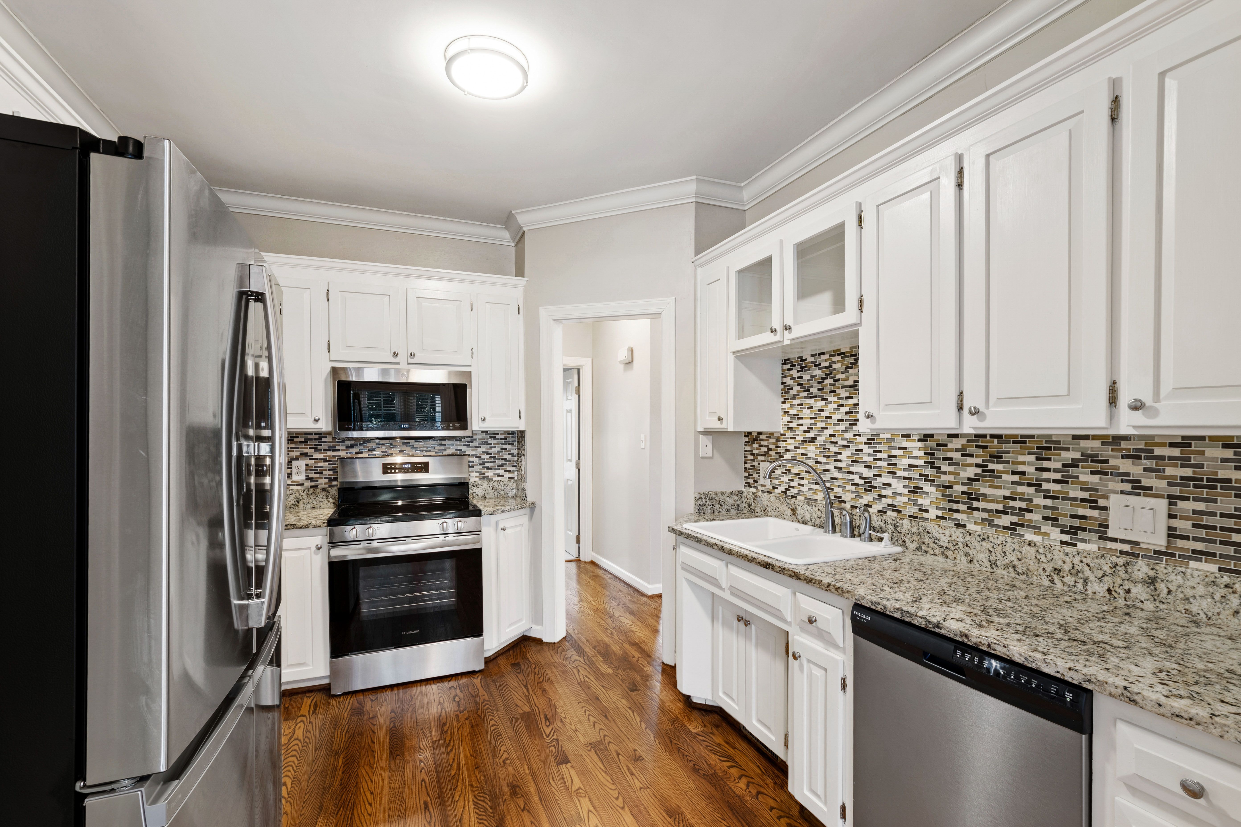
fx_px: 517
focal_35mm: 15
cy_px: 414
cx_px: 620
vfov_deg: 77.3
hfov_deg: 100.4
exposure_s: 6
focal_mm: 10
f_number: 8
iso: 100
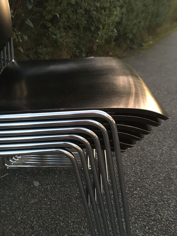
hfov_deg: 48.2
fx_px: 198
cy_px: 118
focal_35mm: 29
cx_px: 88
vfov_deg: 61.7
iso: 320
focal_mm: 4.15
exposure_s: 1/17
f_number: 2.2
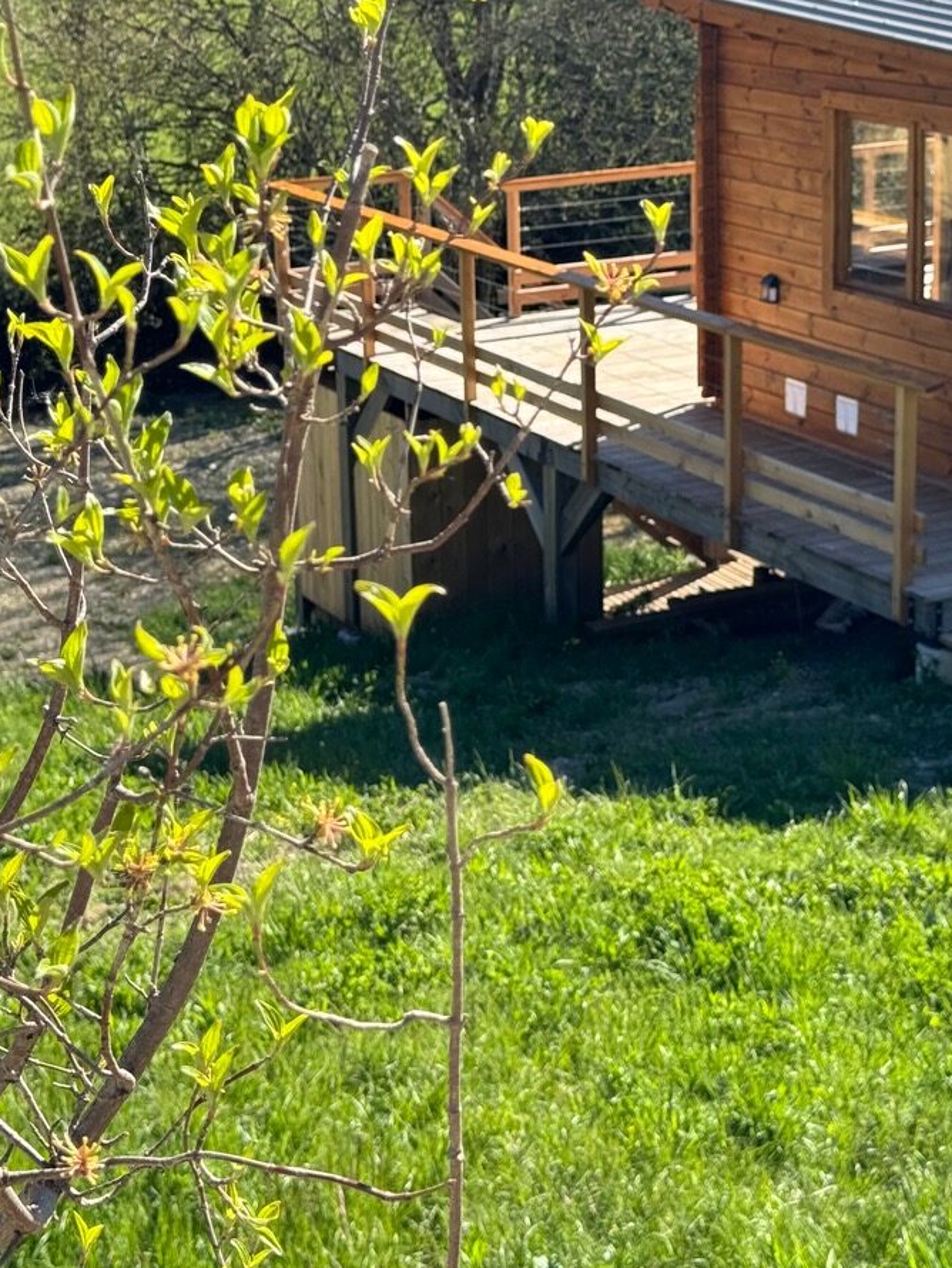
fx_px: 2529
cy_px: 466
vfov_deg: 28.0
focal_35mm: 69
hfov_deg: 21.3
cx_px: 482
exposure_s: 1/1560
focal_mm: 6.86
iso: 64
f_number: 1.78
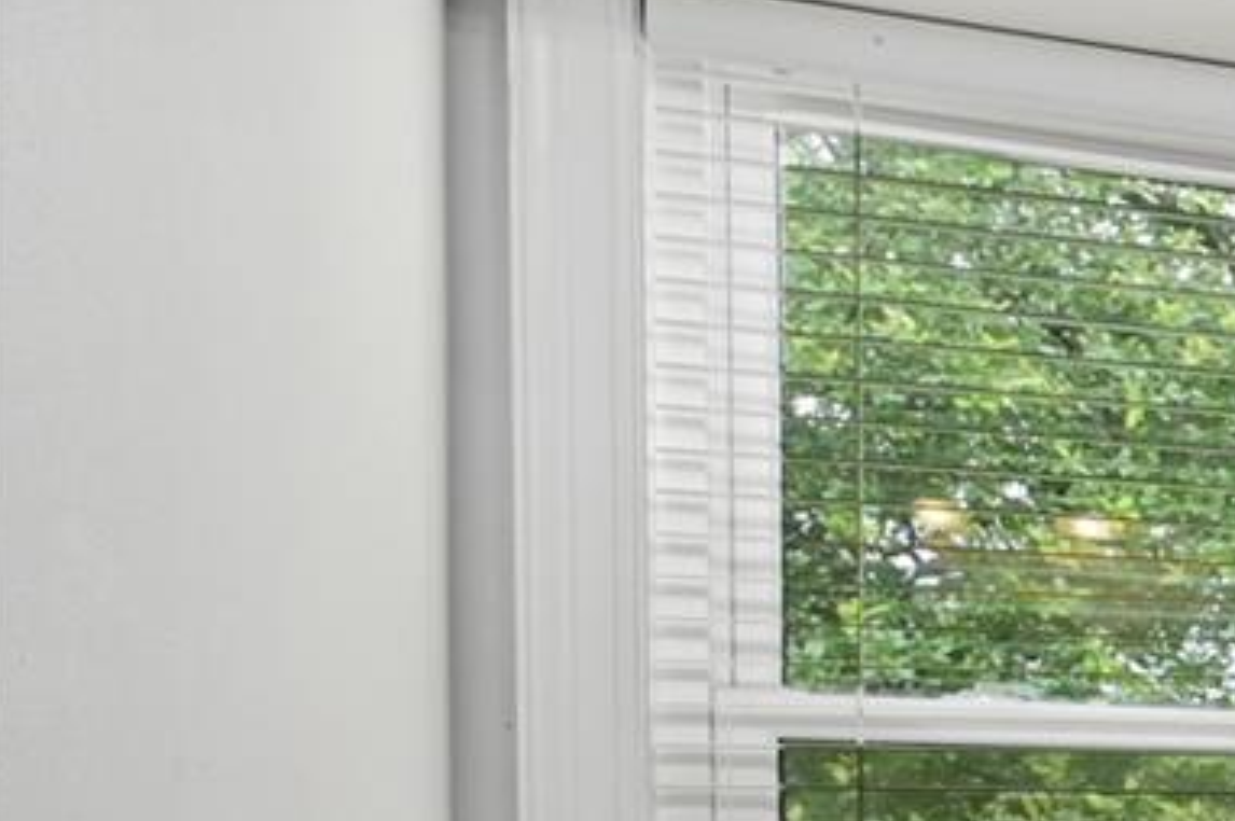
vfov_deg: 17.4
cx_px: 3294
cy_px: 941
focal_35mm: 75
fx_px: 2571
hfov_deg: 13.3
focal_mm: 14
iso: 800
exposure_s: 1/2.5
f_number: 8
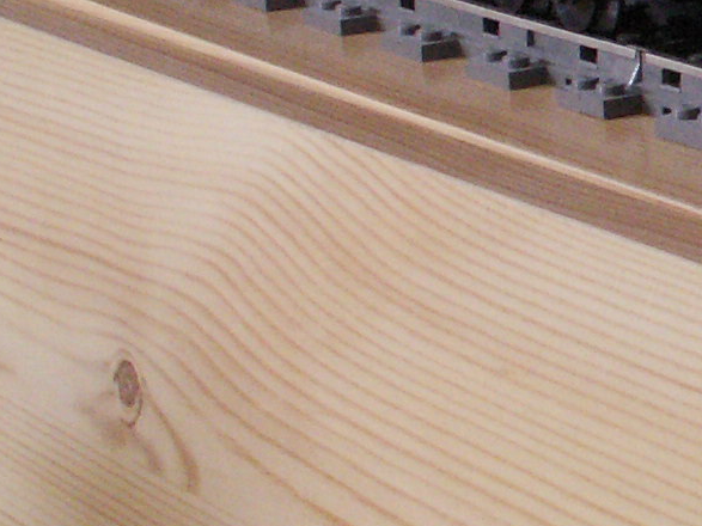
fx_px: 3406
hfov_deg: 11.0
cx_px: 1257
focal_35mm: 168
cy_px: 75
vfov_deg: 8.8
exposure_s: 1/15
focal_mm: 5.86
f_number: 2.8
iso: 160
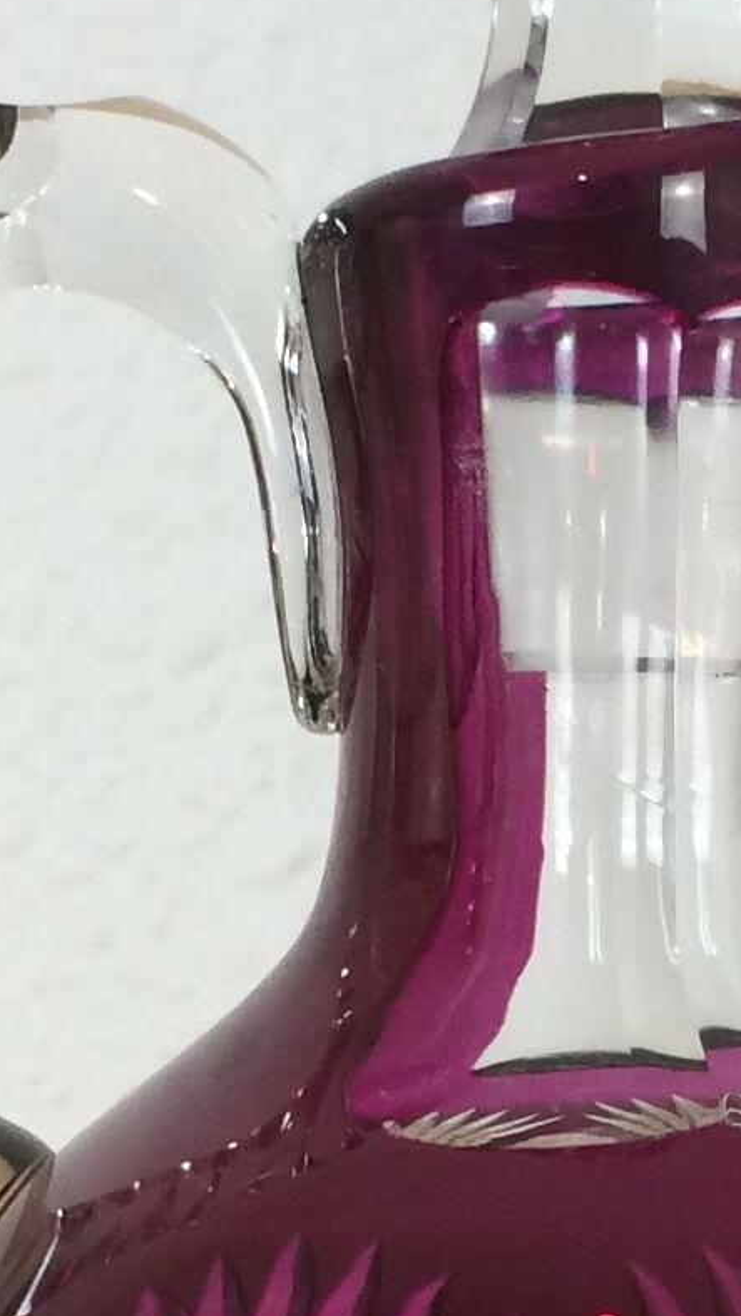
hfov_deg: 9.2
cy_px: 1018
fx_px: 4573
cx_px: 622
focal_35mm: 131
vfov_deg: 16.3
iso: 40
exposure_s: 1/33
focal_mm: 4.15
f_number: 2.2
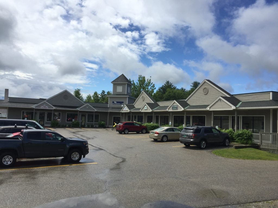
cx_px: 139
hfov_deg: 61.7
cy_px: 104
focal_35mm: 29
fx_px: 233
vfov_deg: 48.2
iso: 32
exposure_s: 1/2198
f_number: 2.2
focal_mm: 4.15
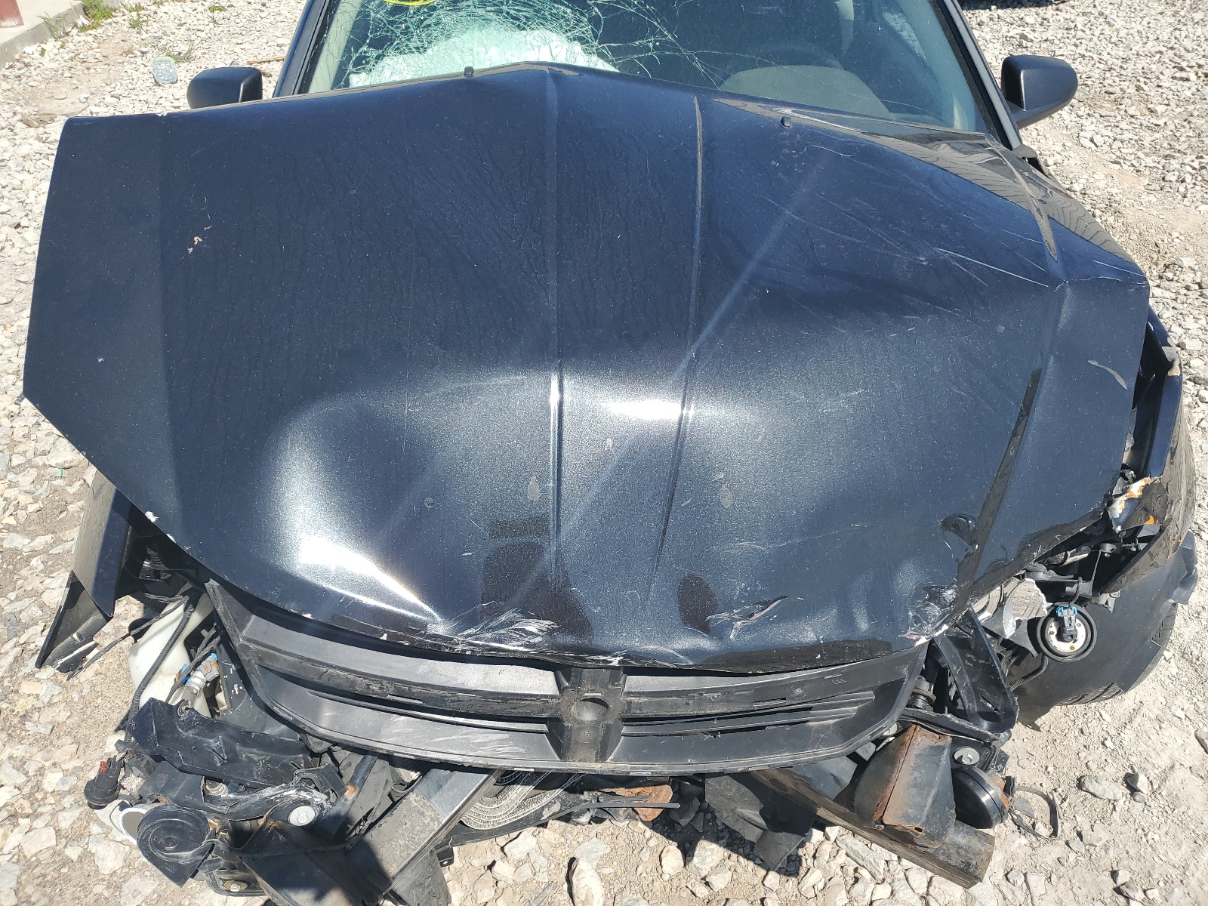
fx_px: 907
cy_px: 453
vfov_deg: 53.1
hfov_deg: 67.3
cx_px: 604
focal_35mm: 26
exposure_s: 1/2500
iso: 50
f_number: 1.5
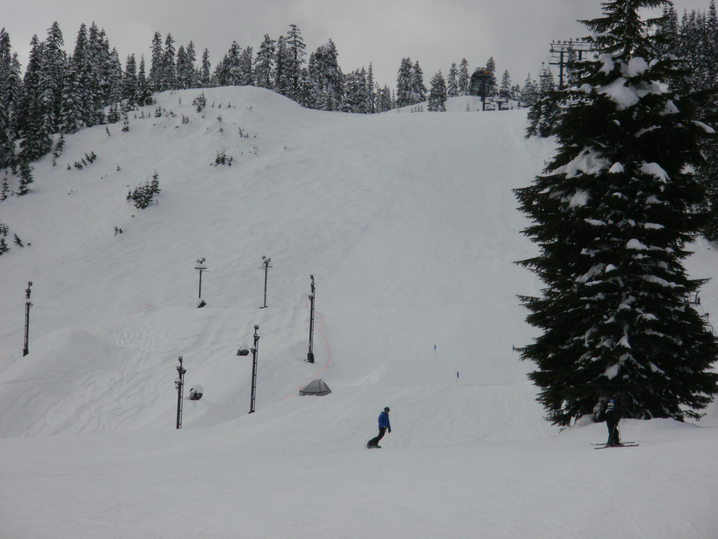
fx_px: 3734
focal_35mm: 180
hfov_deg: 11.0
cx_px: 359
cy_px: 270
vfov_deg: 8.2
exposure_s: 1/640
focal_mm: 31.5
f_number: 8.8
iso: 100
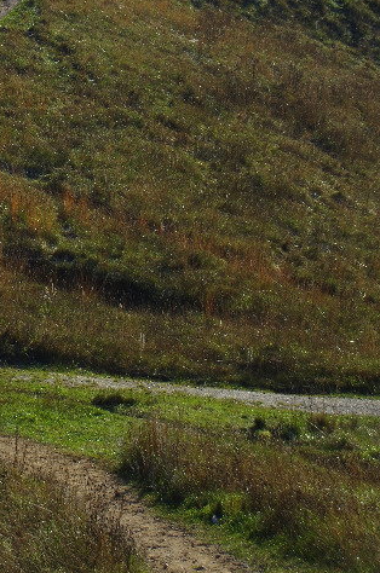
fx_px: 2608
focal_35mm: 164
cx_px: -20
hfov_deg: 8.3
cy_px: 8
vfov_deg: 12.4
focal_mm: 48
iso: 100
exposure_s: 1/320
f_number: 8
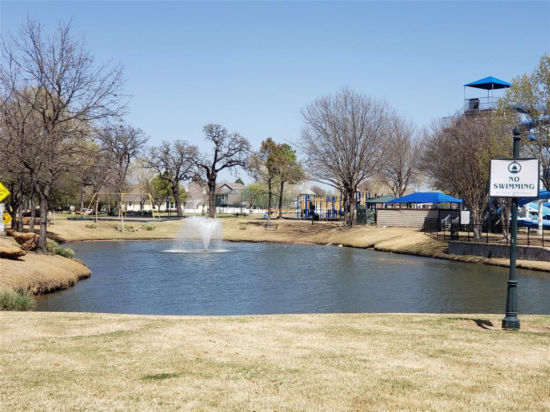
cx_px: 275
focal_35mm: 52
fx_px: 826
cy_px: 206
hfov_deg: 36.8
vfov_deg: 28.0
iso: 32
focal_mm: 6
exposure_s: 1/671
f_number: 2.4
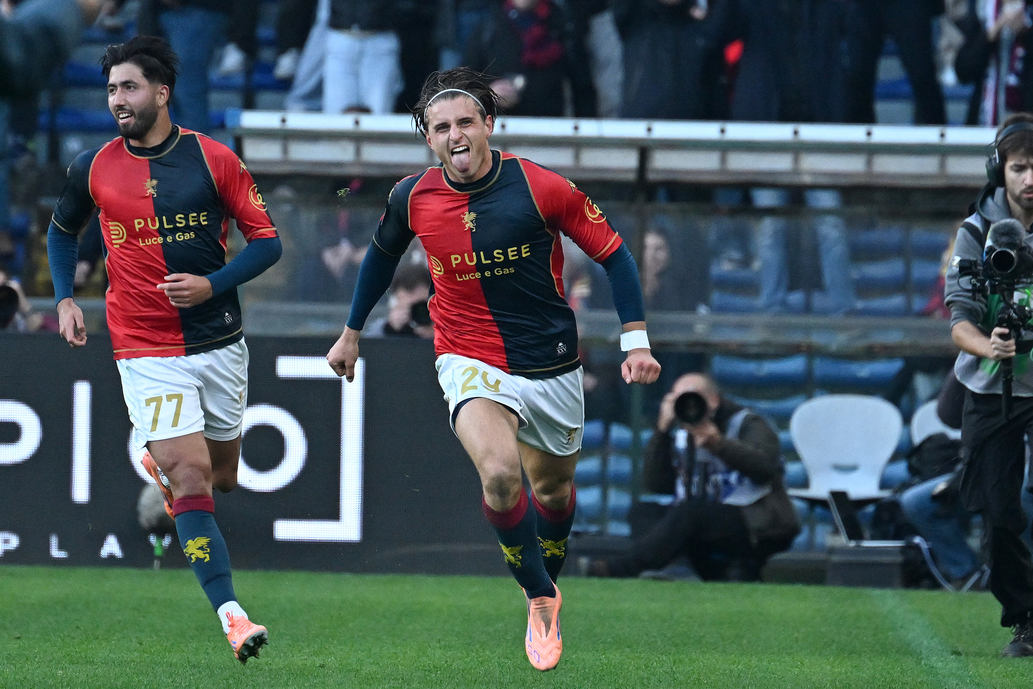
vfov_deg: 3.4
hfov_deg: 5.2
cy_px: 344
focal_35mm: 400
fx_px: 11477
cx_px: 516
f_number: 5.6
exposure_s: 1/1250
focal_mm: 400
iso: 3200
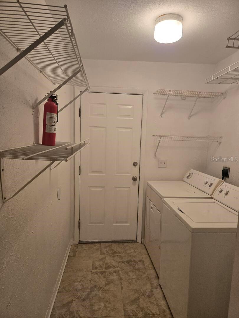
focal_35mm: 23
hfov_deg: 58.9
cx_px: 120
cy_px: 159
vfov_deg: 73.9
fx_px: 212
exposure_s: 1/120
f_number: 1.8
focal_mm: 5.4
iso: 200
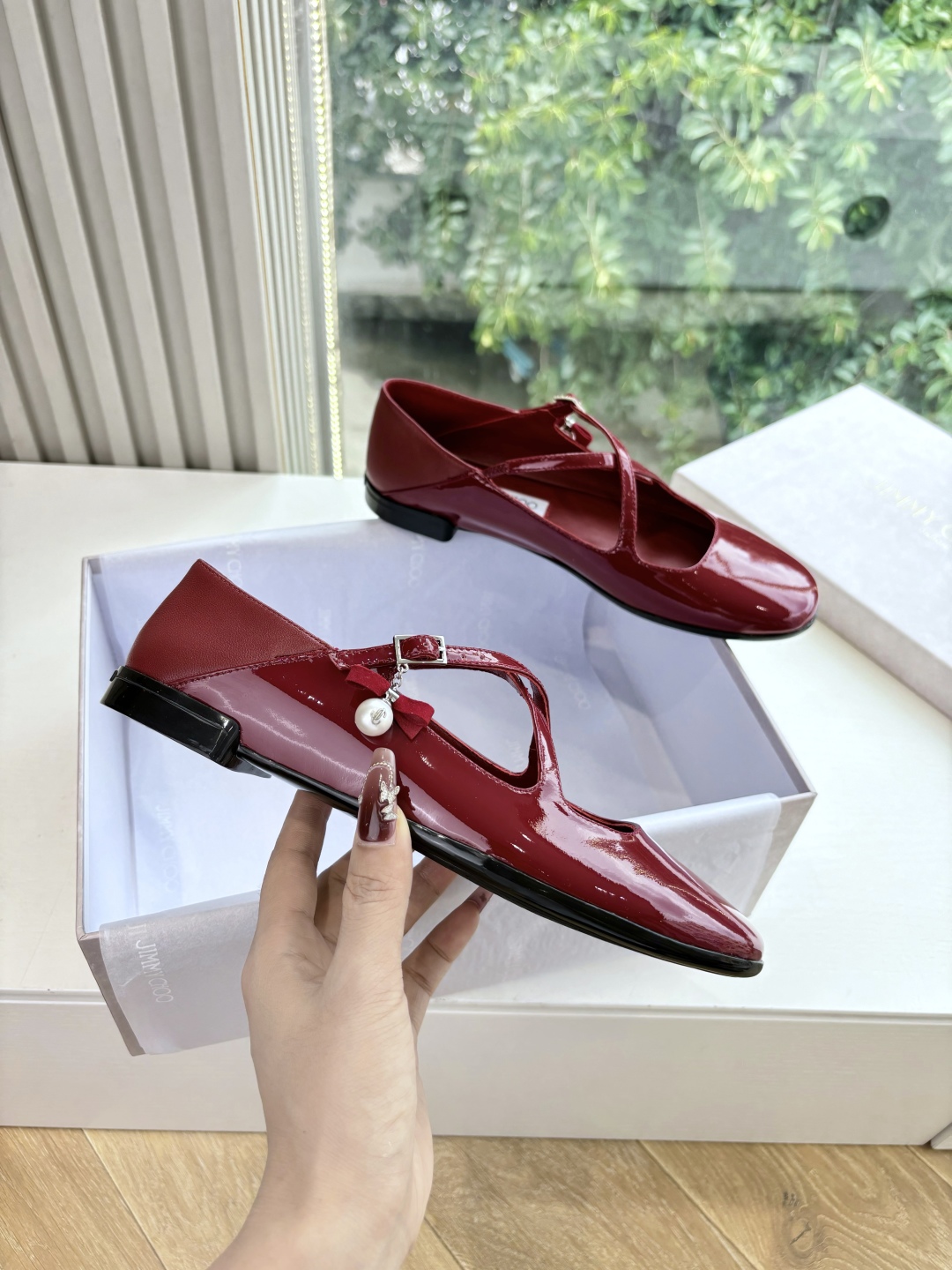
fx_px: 953
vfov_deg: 67.3
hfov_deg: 53.1
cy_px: 635
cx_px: 476
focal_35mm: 26
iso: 50
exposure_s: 1/224
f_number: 1.6
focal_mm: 5.96
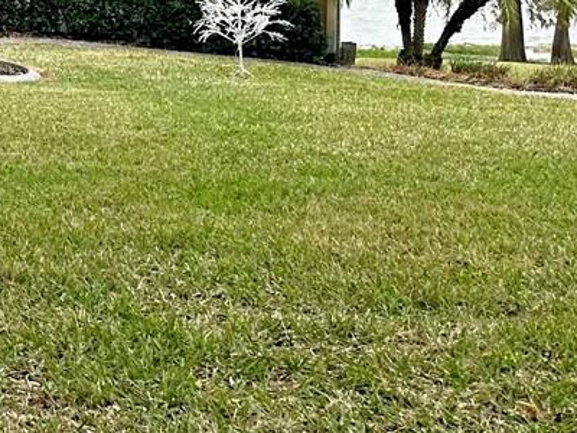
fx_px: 1600
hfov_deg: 16.9
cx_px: -457
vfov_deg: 14.9
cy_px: -84
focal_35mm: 96
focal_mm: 6.86
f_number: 1.78
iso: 80
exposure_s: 1/773
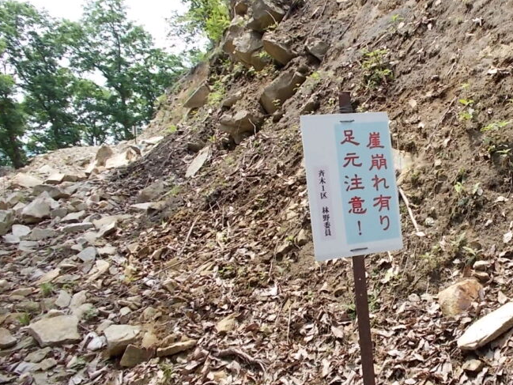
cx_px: 374
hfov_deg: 44.5
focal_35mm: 41
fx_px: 608
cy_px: 191
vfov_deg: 35.1
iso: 80
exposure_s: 1/200
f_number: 3.2
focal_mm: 4.6
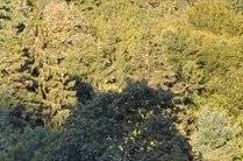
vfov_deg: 4.1
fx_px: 2231
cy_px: 260
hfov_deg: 6.0
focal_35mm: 331
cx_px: -271
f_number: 5
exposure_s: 1/100
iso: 400
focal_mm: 45
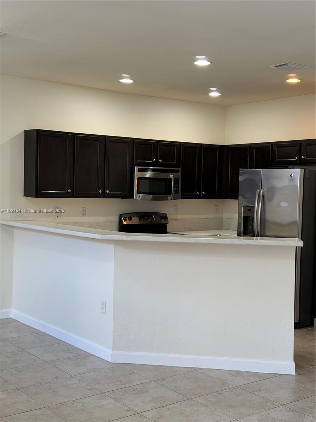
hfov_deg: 30.3
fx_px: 584
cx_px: 158
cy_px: 211
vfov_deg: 39.7
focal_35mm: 48
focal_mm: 6.76
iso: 100
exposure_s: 1/60
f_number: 1.78
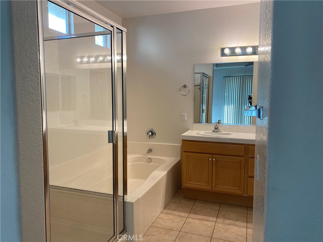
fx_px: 243
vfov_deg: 53.1
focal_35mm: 26
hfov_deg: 67.3
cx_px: 162
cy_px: 121
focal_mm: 4.25
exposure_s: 1/120
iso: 80
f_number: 1.8
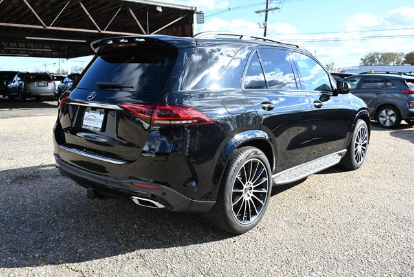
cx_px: 207
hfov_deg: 60.3
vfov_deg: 42.3
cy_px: 138
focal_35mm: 31
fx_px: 357
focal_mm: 31
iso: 160
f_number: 5
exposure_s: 1/320
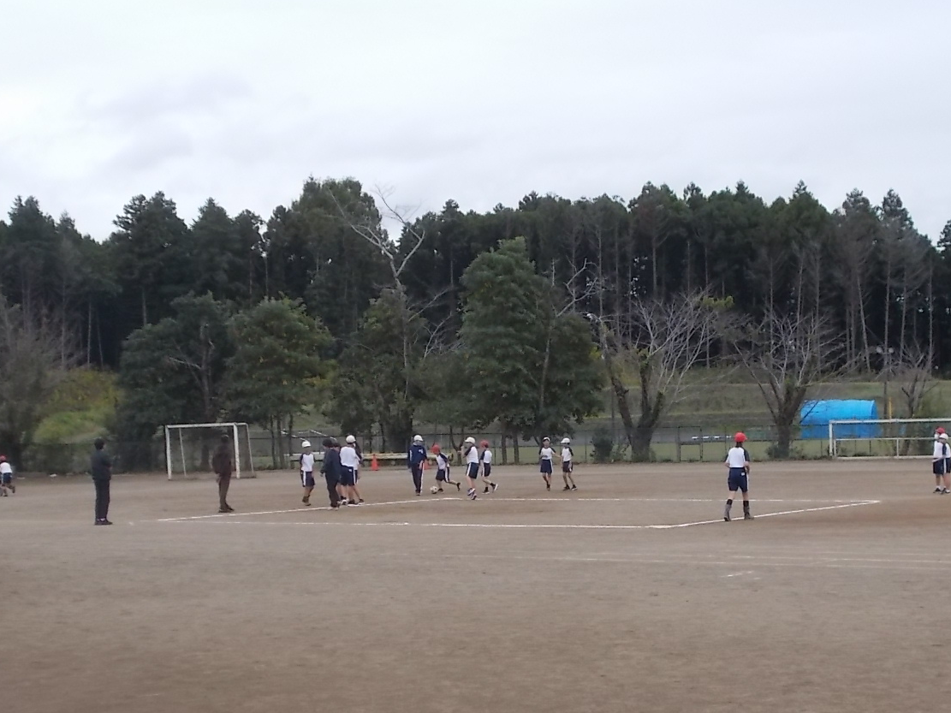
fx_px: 1978
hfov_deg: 27.0
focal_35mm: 72
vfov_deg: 20.4
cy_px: 454
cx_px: 529
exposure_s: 1/250
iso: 180
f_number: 4.5
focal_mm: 9
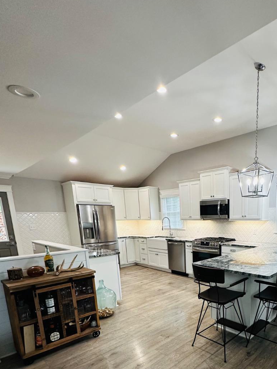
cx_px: 207
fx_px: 224
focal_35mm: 21
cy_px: 260
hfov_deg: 60.1
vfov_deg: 75.2
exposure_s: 1/120
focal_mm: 2.22
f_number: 2.2
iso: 200
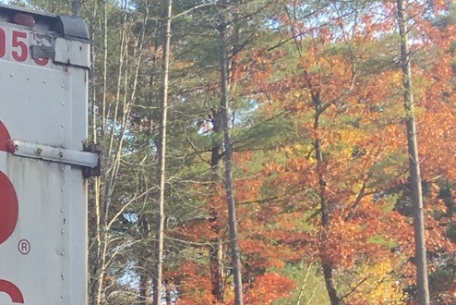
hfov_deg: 14.0
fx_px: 1559
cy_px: 506
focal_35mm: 123
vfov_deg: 10.6
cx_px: -455
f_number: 2.2
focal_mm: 4.15
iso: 25
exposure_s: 1/297
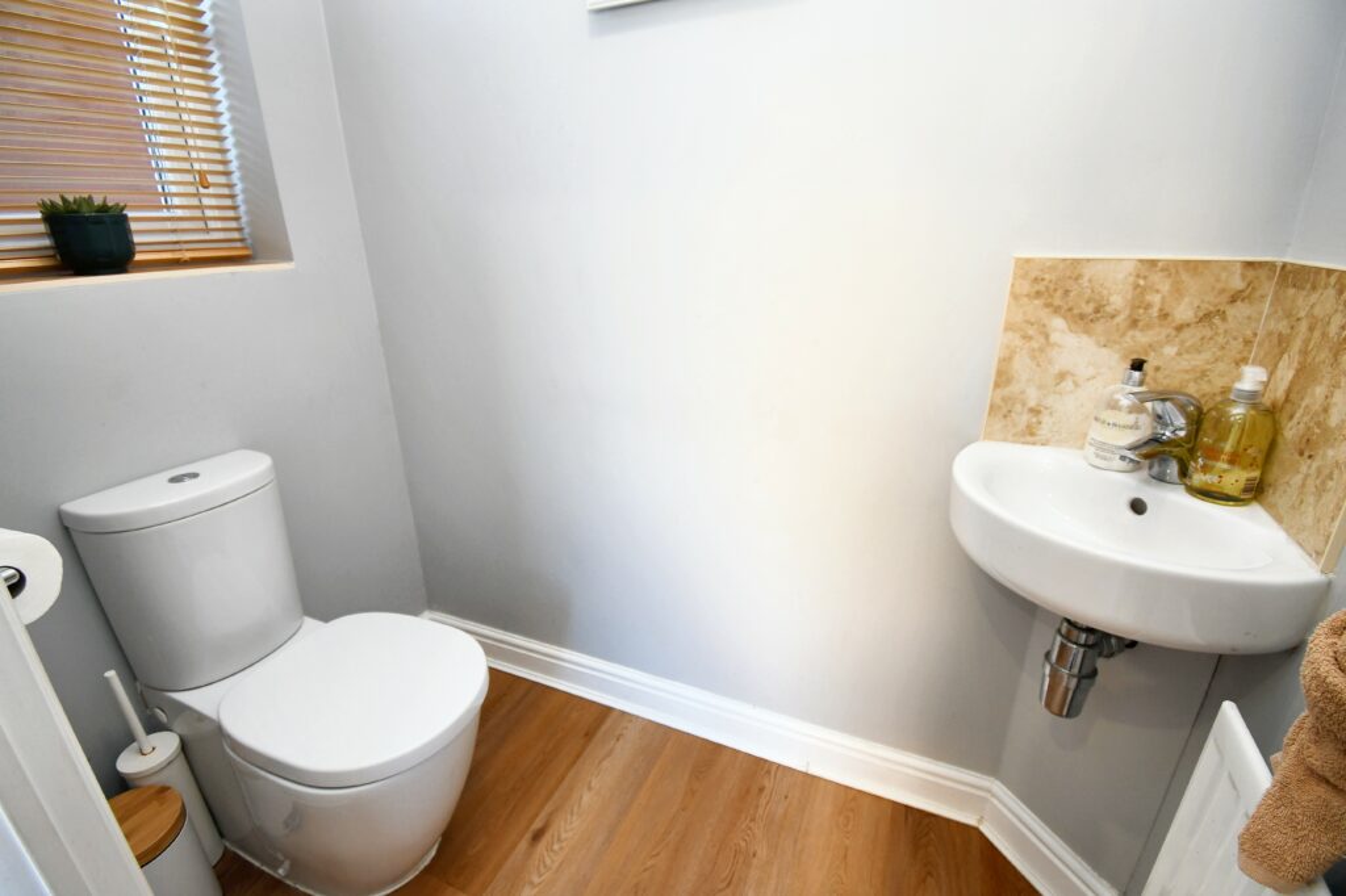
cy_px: 448
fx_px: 561
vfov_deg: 77.3
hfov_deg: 100.4
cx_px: 673
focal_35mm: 15
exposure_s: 1/25
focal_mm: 10
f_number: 4.5
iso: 560
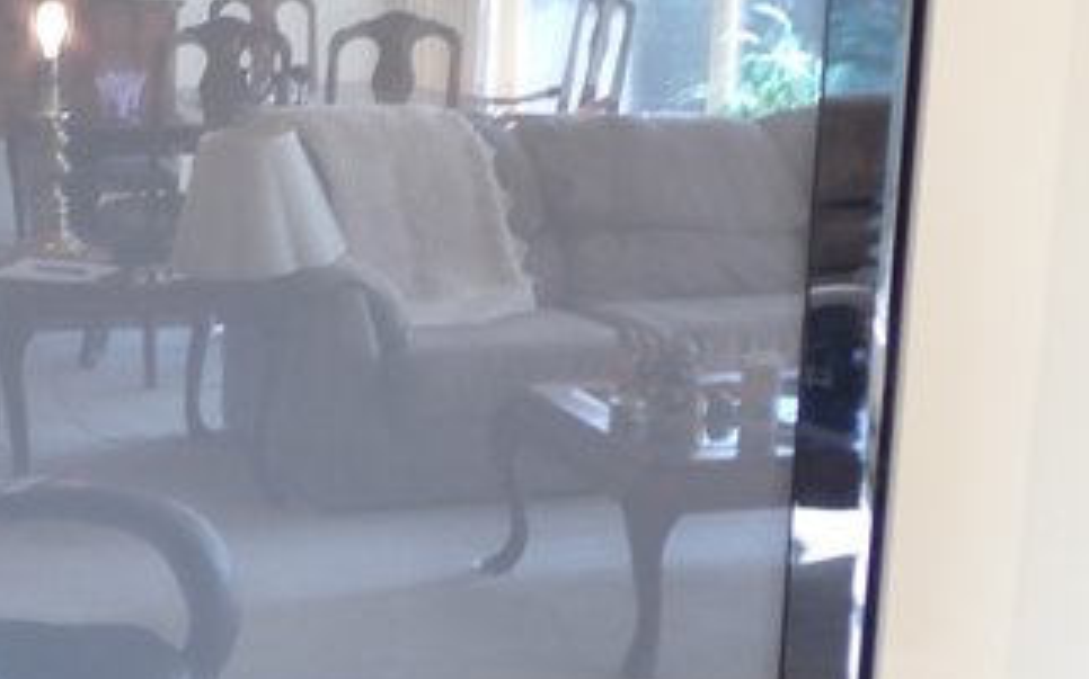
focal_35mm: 79
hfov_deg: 25.6
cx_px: 184
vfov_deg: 16.5
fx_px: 2344
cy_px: 417
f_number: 2.7
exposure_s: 1/40
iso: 200
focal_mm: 6.83
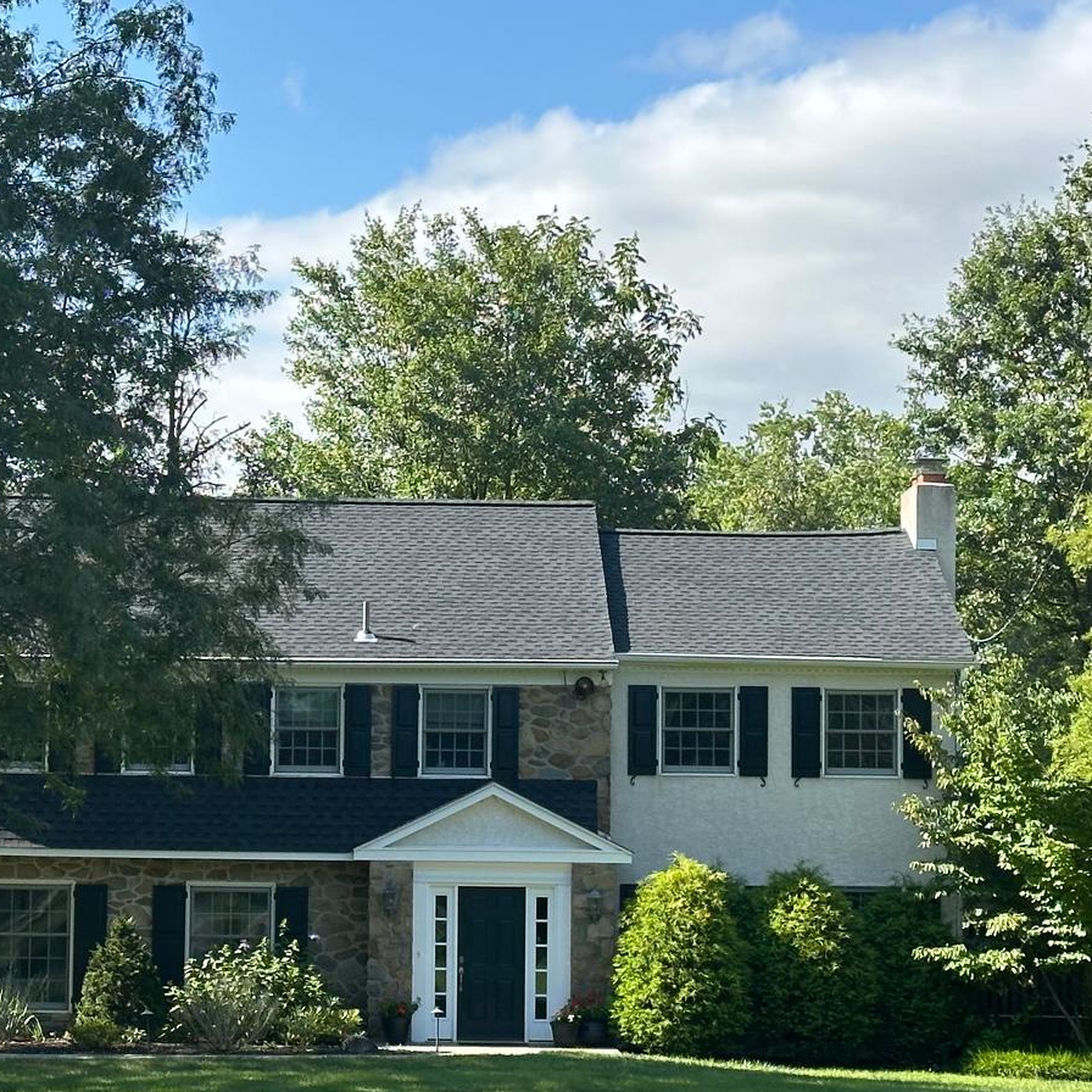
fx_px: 3462
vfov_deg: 17.9
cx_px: 357
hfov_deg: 17.9
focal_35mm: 97
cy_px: 613
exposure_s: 1/1815
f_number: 1.78
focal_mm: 6.86
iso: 64
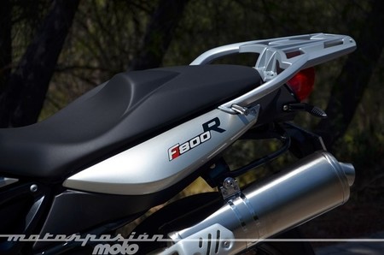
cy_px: 128
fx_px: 1197
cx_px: 192
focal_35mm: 112
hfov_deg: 18.2
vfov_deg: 12.1
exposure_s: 1/2000
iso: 100
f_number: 5.3
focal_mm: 75
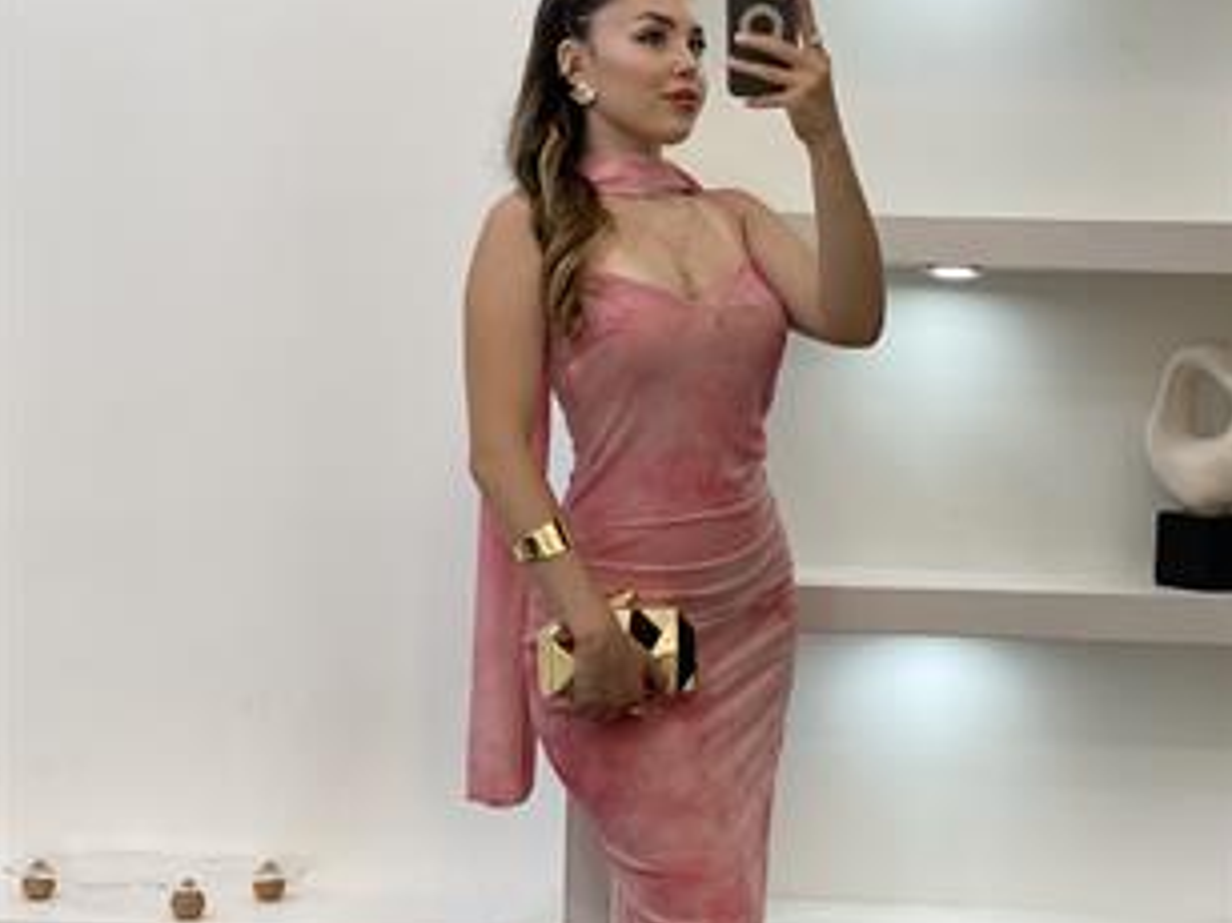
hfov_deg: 27.8
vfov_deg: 20.8
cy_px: 684
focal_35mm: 70
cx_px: 618
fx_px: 2490
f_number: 2
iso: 64
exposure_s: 1/100
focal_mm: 6
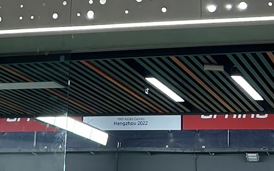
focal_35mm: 120
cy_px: -48
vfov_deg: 10.7
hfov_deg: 17.3
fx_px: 896
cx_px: 88
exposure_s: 1/100
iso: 64
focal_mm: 5.7
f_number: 1.5
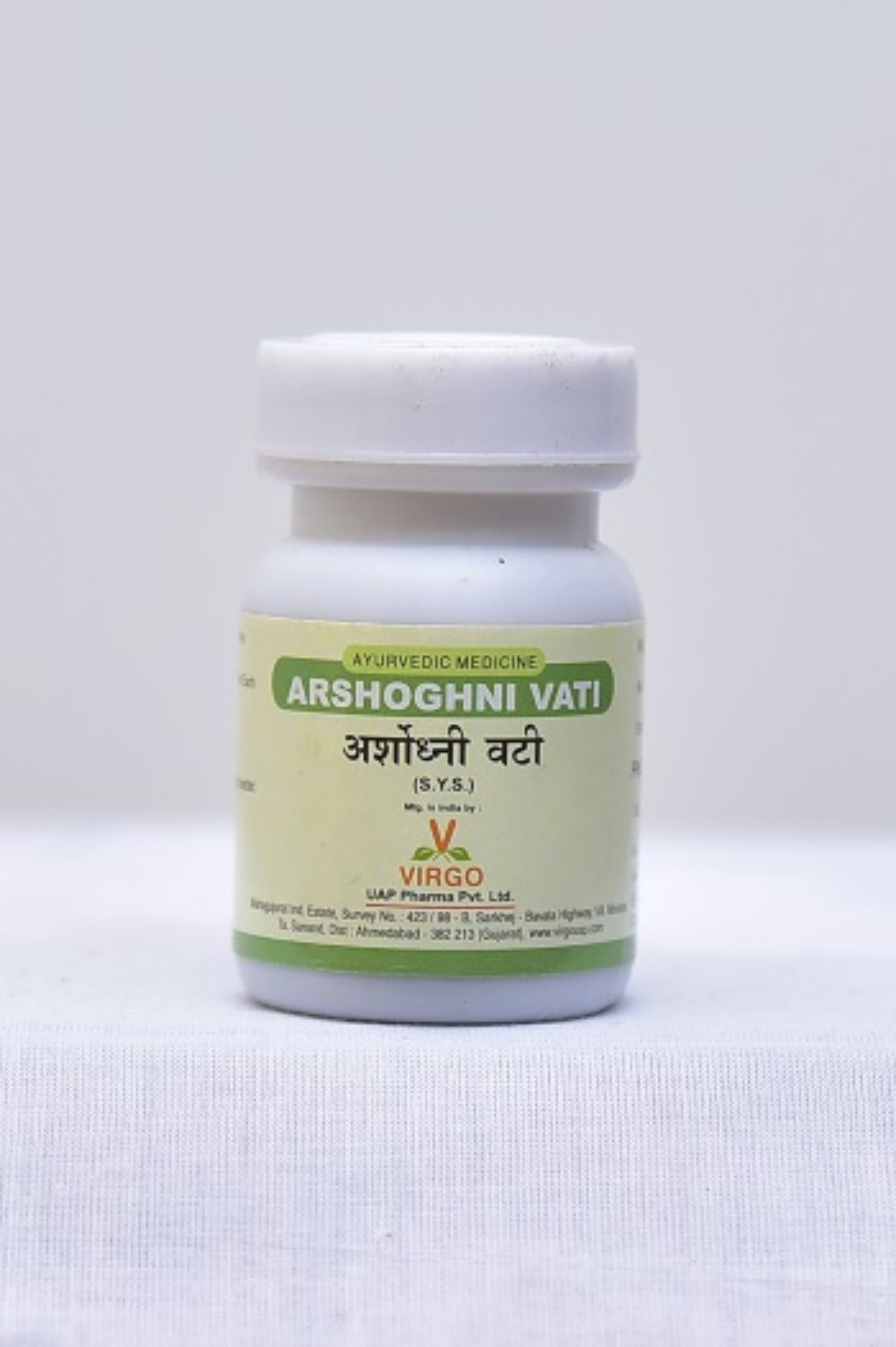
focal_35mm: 78
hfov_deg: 17.5
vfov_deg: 26.0
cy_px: 674
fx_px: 2916
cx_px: 448
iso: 1250
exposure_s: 1/125
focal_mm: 78
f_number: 4
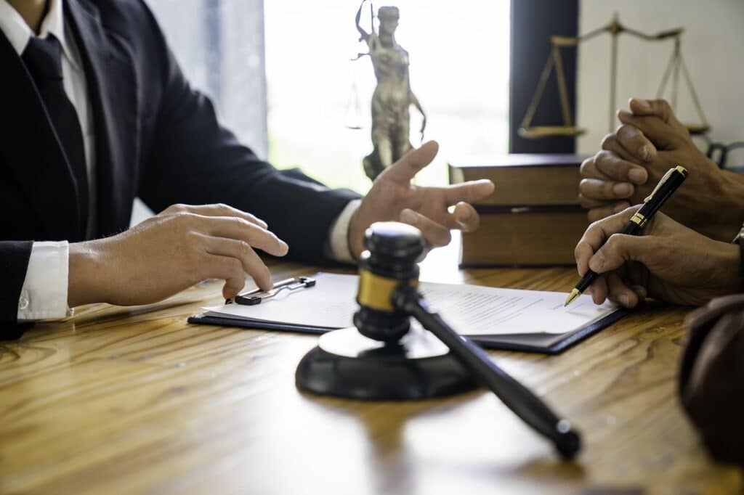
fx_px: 1446
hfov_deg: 28.9
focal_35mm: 70
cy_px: 248
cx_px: 372
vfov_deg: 19.4
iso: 125
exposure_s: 1/100
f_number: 3.2
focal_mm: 70
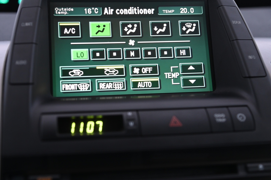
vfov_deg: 21.2
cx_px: 124
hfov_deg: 31.4
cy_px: 81
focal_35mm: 64
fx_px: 481
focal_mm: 58
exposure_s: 1/30
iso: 2000
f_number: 4
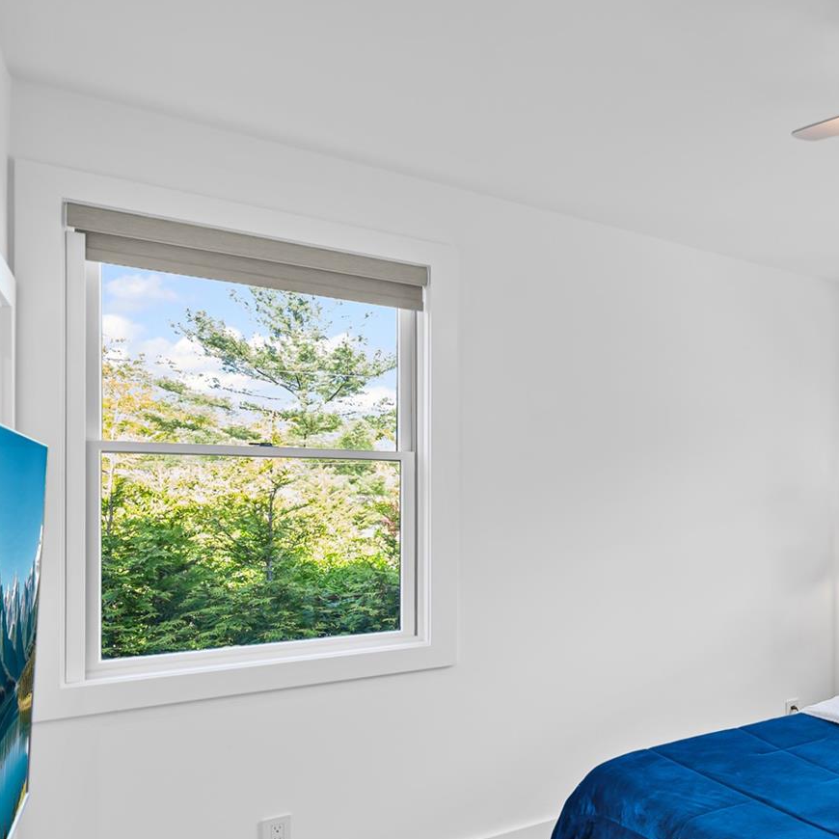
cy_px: 501
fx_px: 768
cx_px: 951
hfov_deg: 42.8
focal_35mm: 28
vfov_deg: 56.9
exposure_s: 1/25
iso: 500
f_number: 5
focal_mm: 14
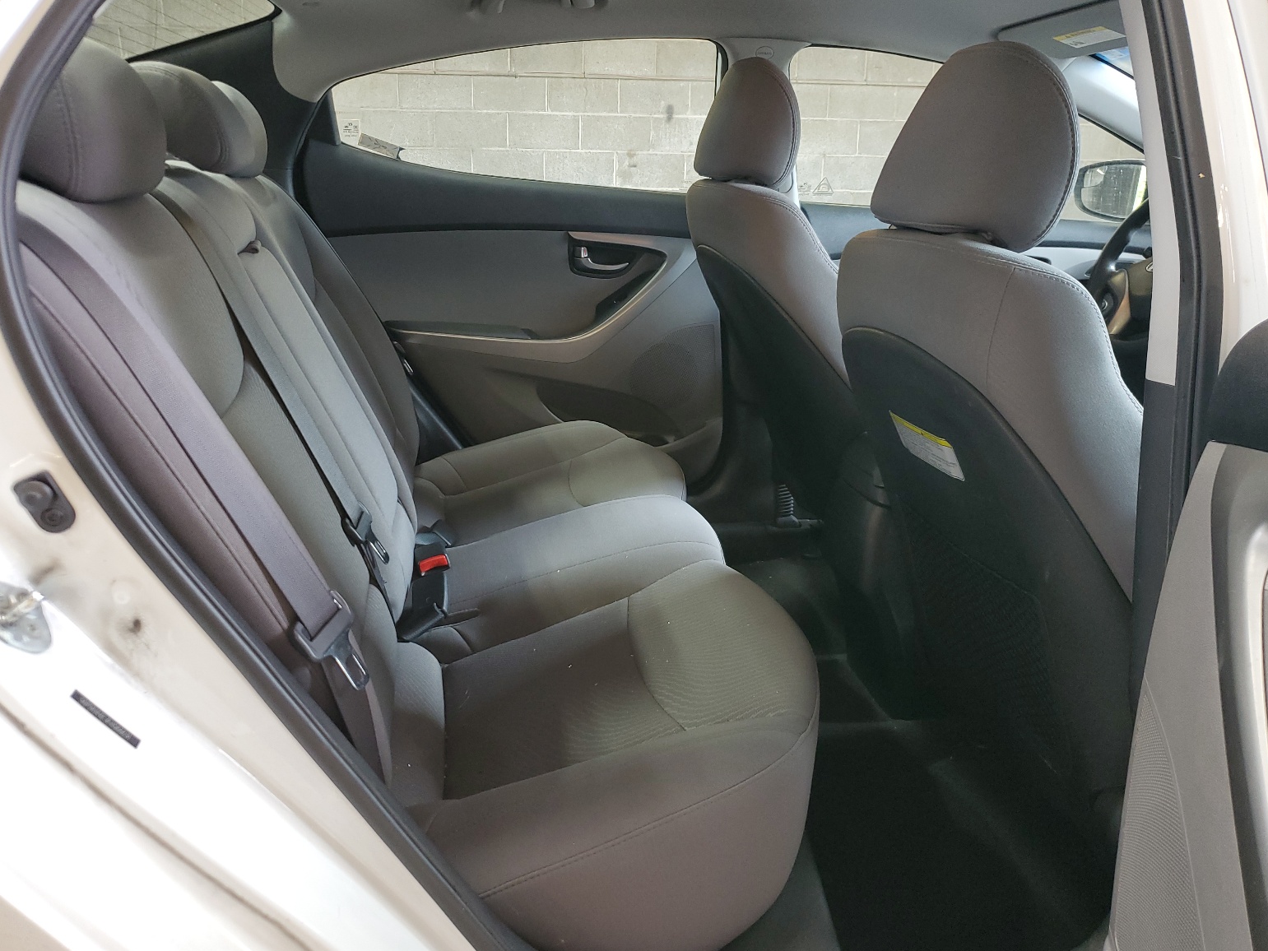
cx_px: 632
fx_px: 989
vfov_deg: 51.4
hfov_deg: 65.3
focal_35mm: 27
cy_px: 467
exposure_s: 1/60.2
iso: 84
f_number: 1.5
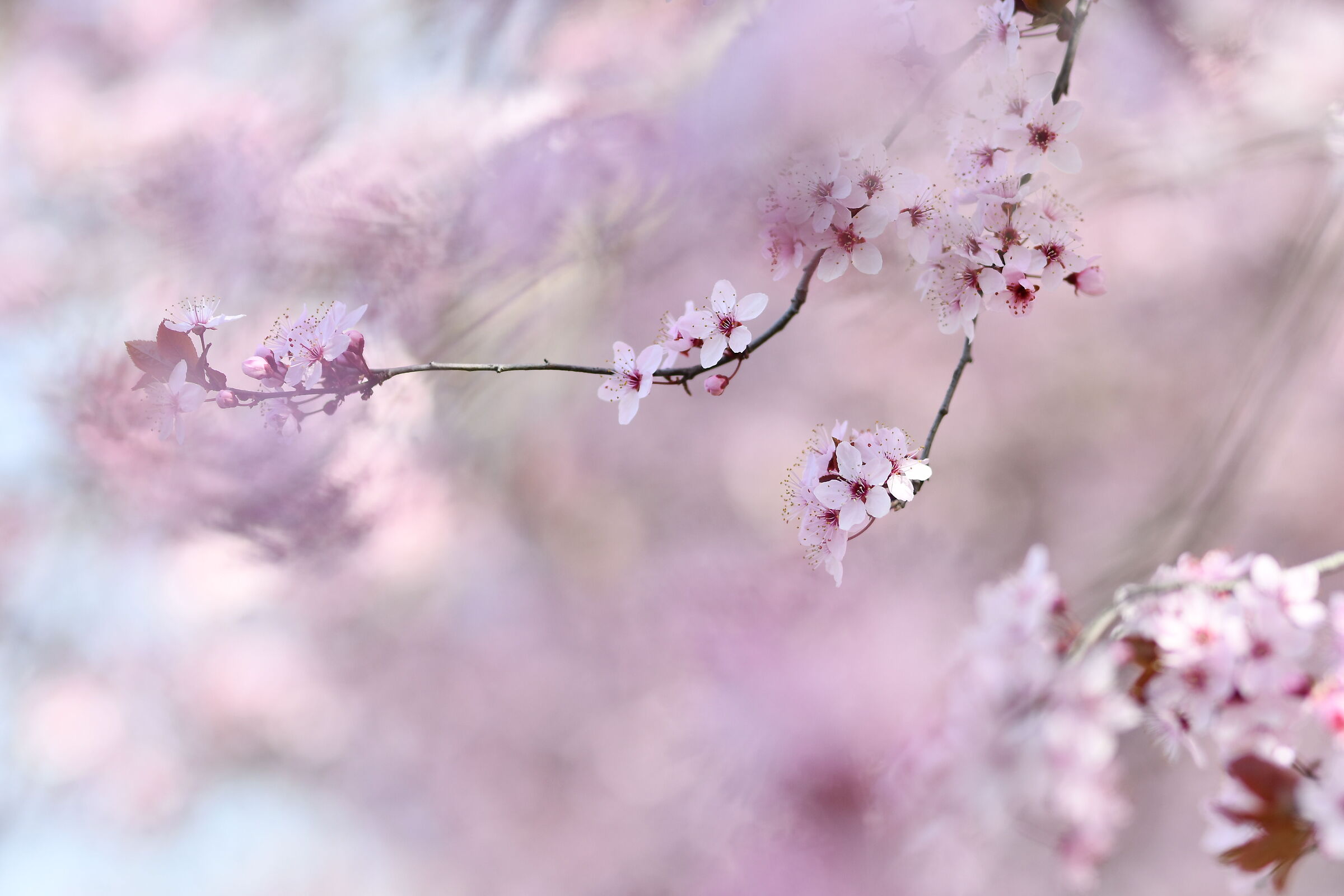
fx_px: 4741
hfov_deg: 16.1
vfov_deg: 10.8
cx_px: 672
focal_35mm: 127
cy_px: 448
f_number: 1.8
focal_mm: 85
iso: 160
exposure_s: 1/1250
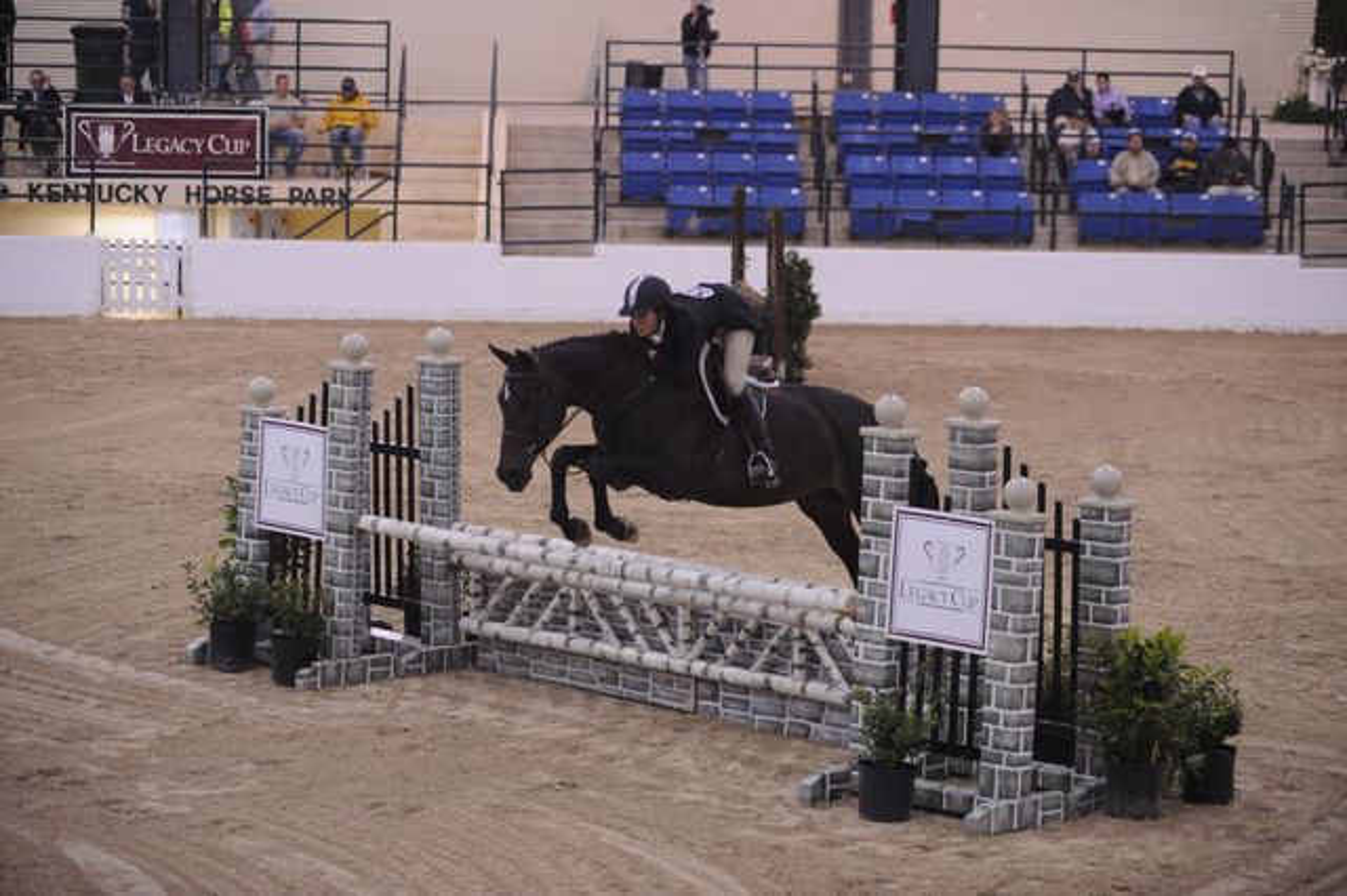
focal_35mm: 105
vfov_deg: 13.0
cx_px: 674
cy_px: 448
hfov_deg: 19.5
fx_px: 3927
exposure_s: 1/400
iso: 5000
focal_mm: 105
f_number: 2.8
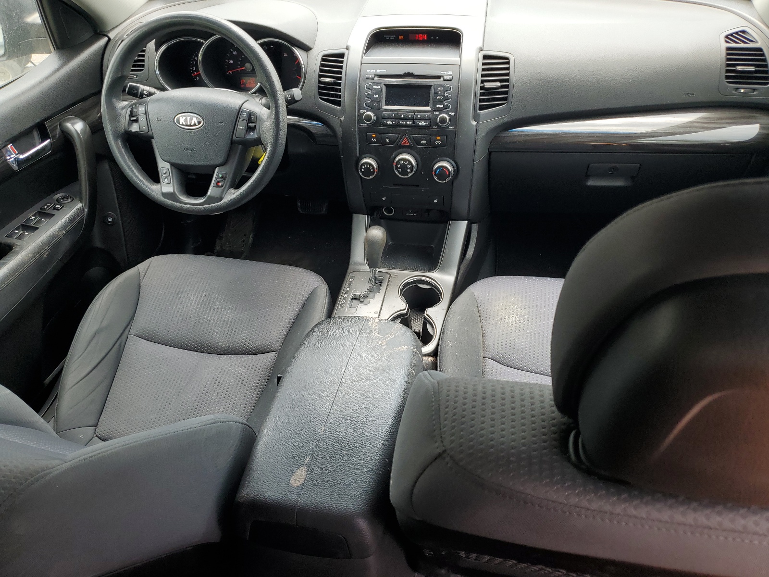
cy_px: 288
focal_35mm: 26
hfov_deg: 67.3
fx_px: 578
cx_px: 384
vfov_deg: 53.1
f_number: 1.5
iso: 50
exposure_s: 1/238
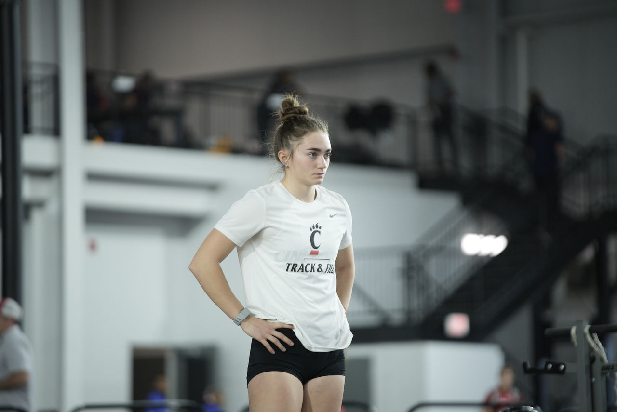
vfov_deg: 6.9
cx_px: 308
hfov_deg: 10.3
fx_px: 3430
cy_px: 206
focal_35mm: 200
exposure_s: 1/1000
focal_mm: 200
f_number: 2.8
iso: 2500
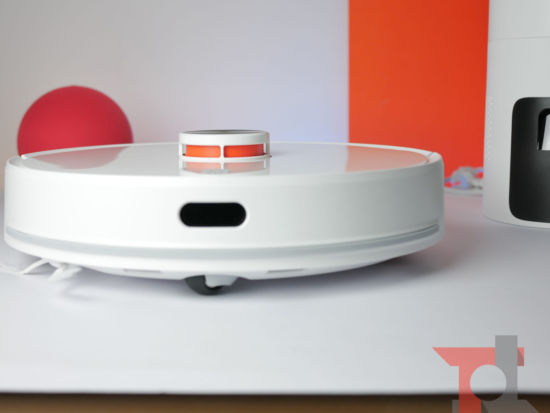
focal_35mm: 56
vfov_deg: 26.1
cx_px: 236
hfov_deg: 34.3
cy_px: 200
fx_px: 890
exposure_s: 1/100
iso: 200
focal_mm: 24
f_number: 2.8
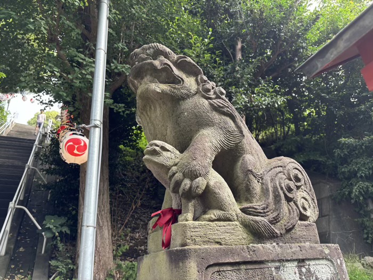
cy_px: 140
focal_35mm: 26
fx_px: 280
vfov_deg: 53.1
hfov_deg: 67.3
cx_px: 186
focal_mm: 5.96
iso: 32
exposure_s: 1/122
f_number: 1.6
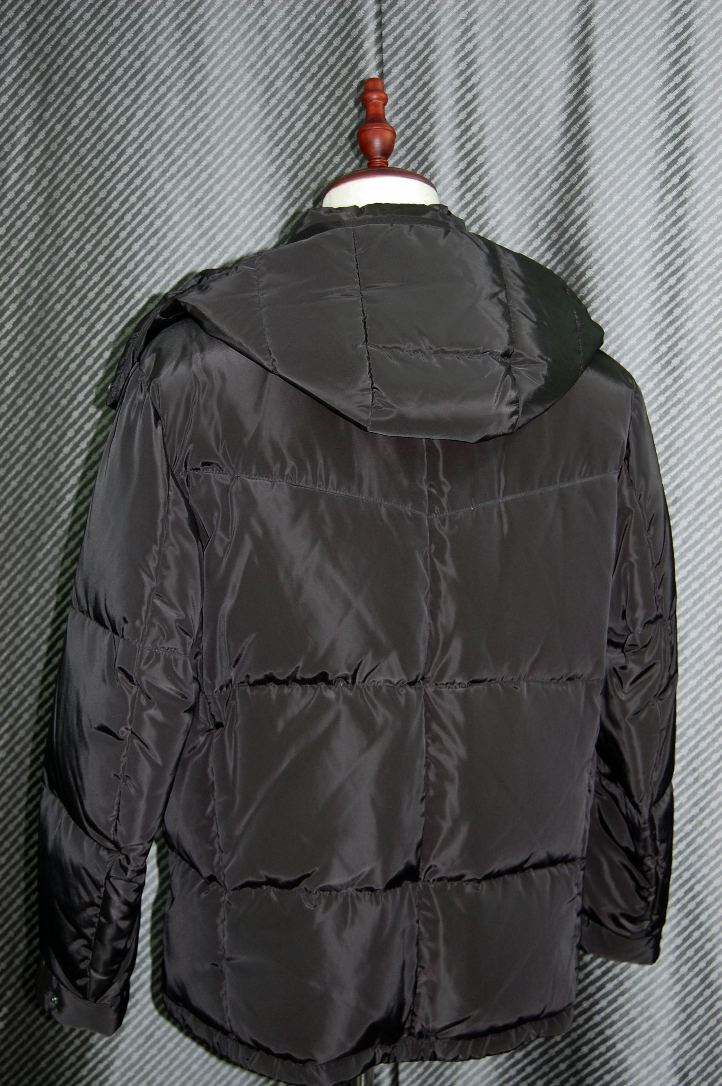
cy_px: 543
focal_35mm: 51
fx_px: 1537
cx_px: 361
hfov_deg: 26.4
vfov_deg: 38.9
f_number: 4.5
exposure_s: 1/60
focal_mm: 34
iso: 400
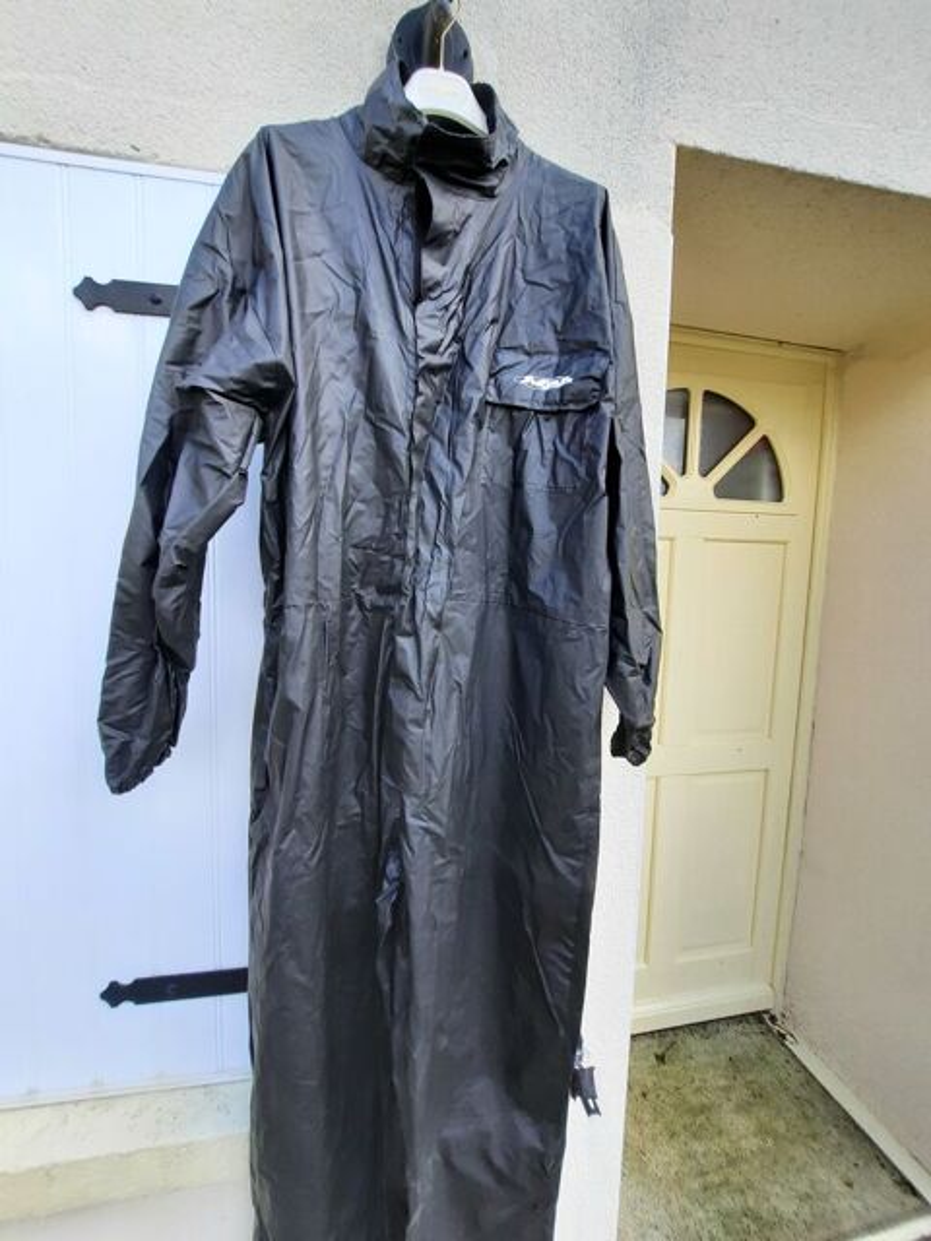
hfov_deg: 89.9
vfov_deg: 106.2
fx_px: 466
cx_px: 466
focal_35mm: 13
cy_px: 620
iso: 40
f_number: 2.2
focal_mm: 1.74
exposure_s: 1/288
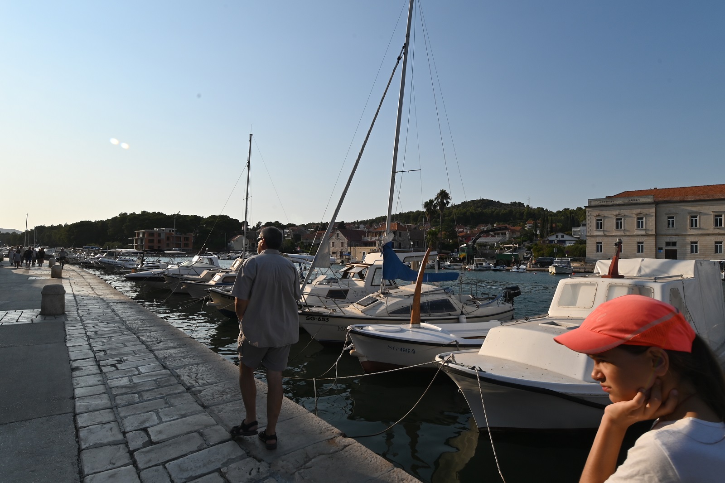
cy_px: 242
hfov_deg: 90.0
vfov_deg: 67.4
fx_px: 362
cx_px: 362
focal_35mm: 18
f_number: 16
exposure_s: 1/100
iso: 100
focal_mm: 12
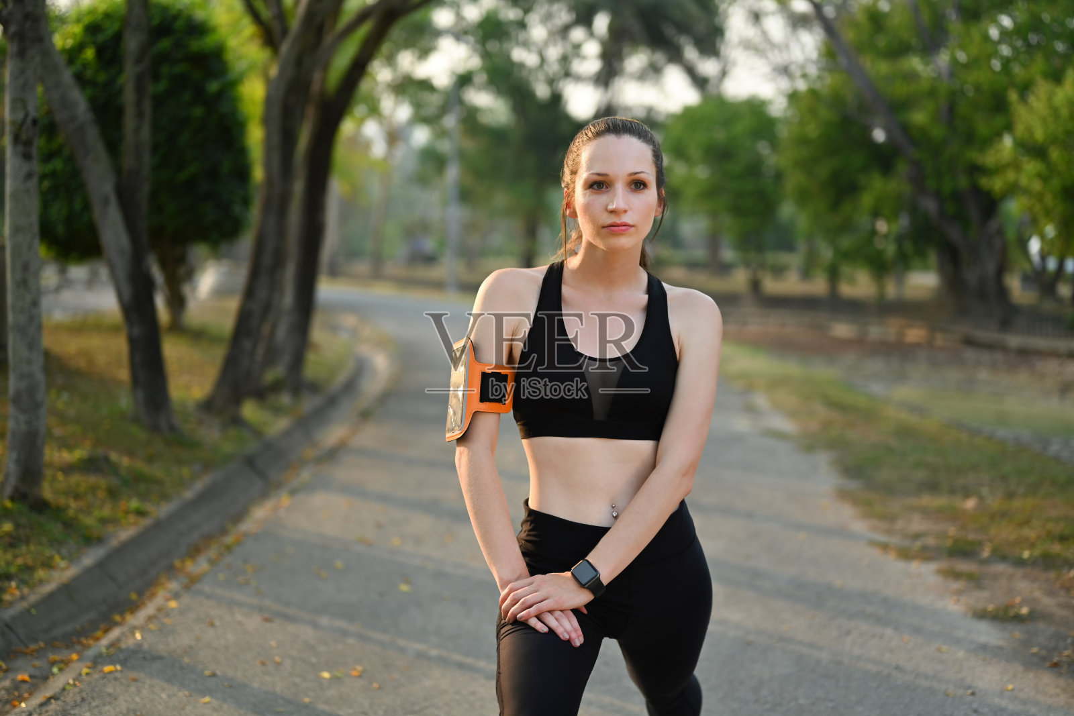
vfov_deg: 27.0
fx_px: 1492
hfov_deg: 39.6
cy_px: 358
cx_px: 537
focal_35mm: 50
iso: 125
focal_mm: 50
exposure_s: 1/1000
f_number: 2
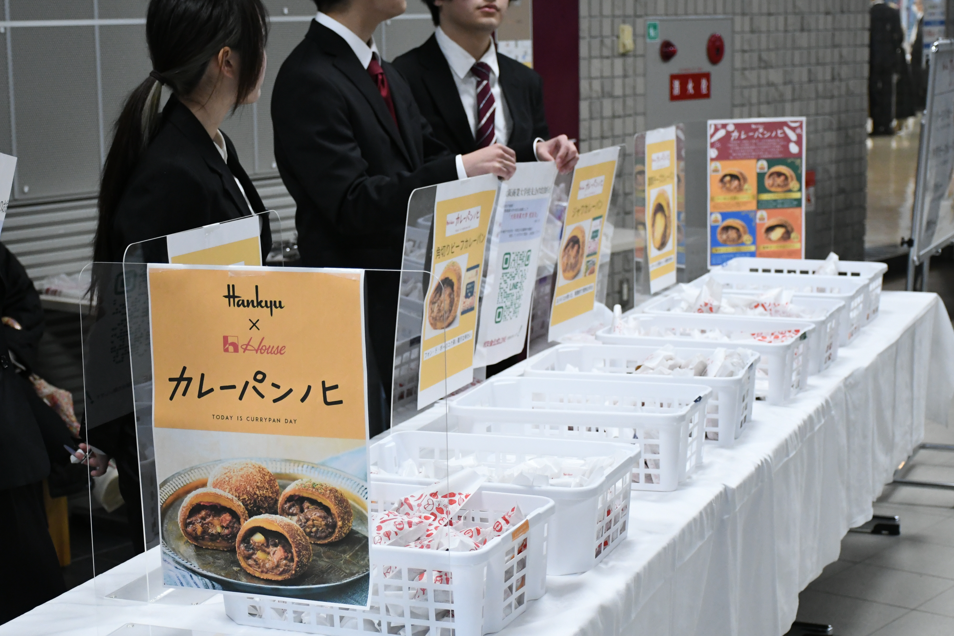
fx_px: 1828
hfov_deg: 29.2
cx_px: 445
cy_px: 334
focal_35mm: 69
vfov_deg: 19.7
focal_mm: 40
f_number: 5
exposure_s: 1/320
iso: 3200
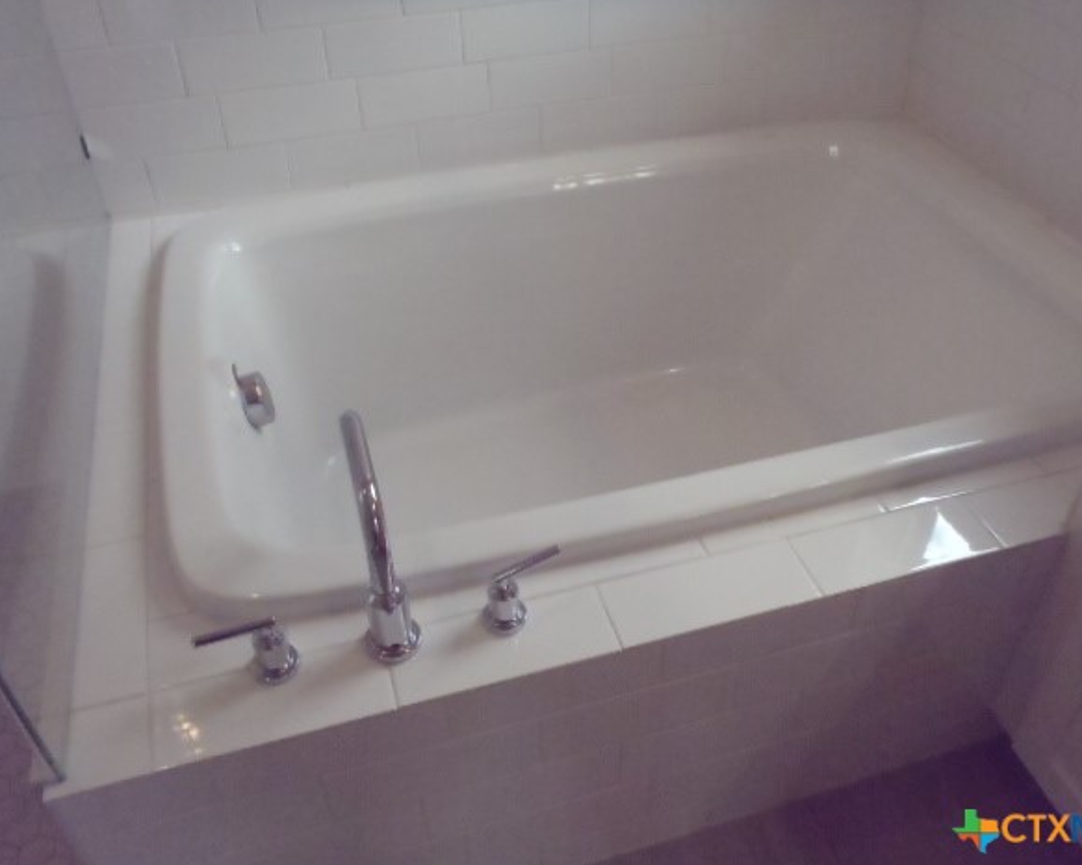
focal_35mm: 30
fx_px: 960
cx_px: 581
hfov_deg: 58.7
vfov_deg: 48.5
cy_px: 438
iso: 800
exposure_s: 1/250
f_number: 3.9
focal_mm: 5
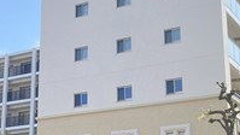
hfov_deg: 22.9
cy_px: 89
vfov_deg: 13.3
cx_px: 35
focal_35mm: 91
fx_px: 579
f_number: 1.8
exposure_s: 1/805
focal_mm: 4.25
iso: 32
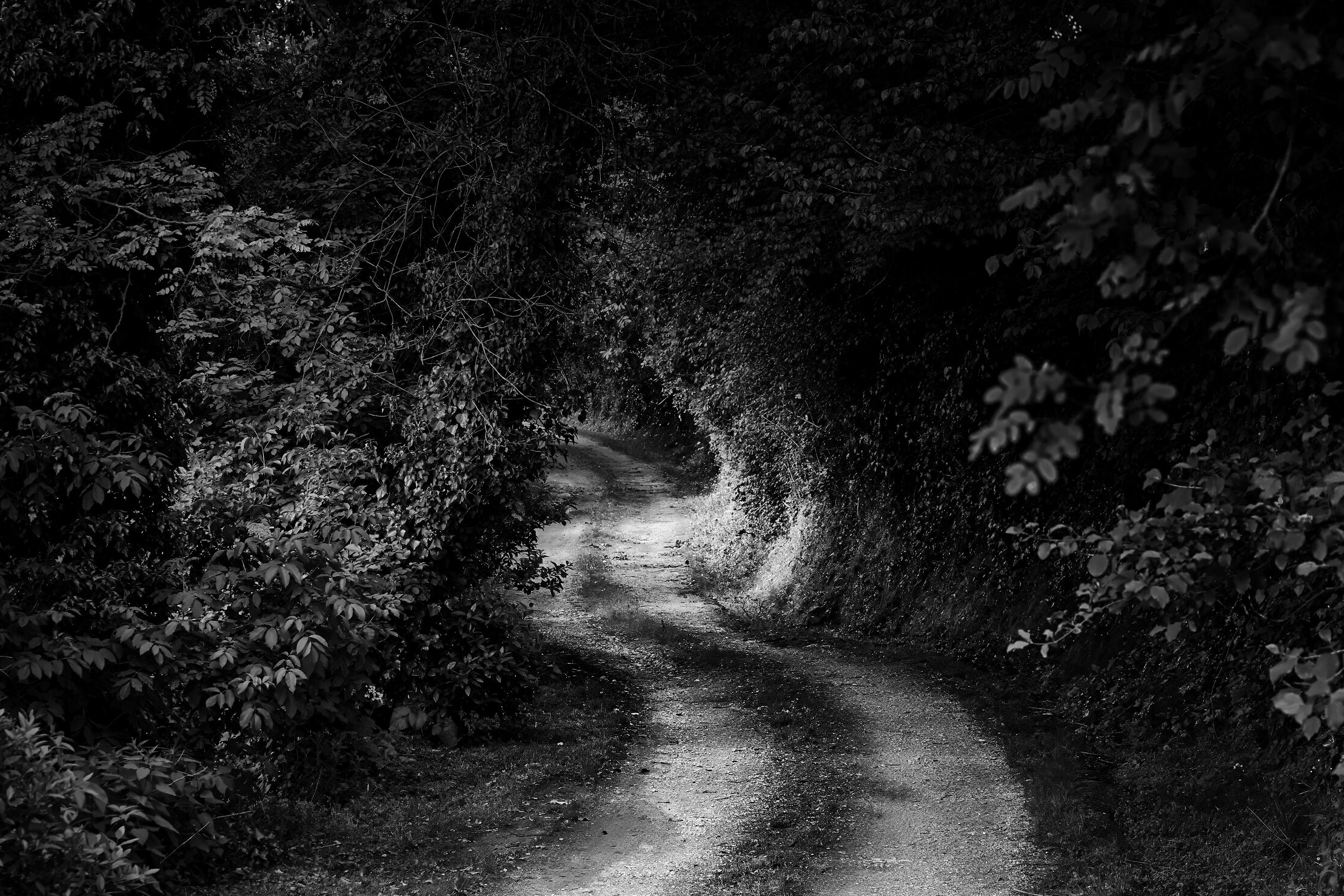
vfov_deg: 13.0
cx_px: 648
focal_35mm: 105
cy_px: 480
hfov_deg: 19.5
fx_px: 3920
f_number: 3.5
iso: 800
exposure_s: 1/640
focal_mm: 35.68
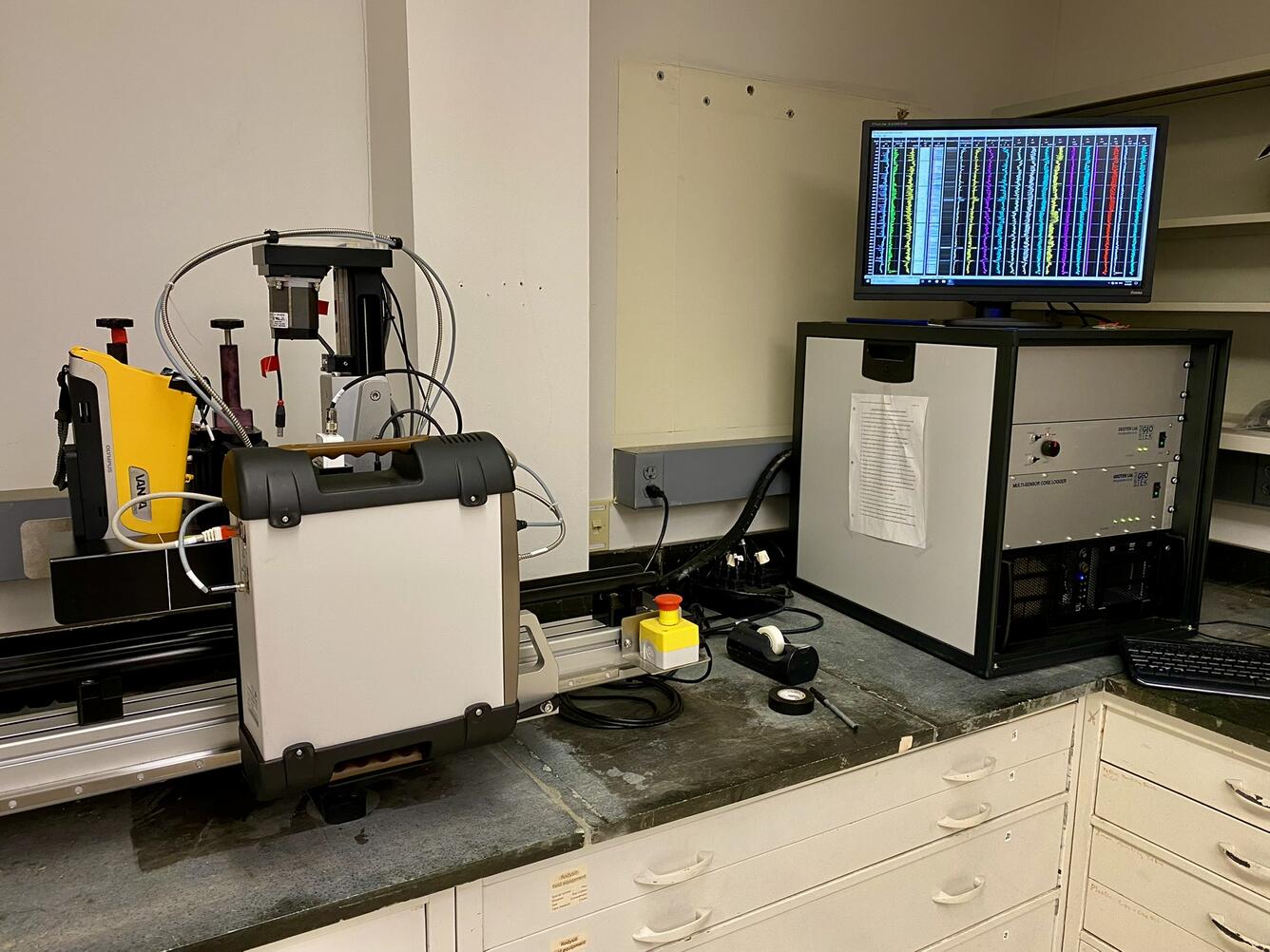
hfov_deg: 67.3
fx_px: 954
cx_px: 635
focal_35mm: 26
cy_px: 476
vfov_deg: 53.1
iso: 160
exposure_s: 1/60
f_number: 1.8
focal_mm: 4.25
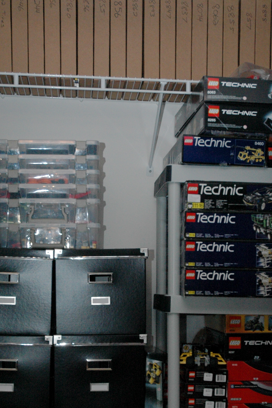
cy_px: 303
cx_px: 128
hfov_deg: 21.0
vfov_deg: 30.6
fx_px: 735
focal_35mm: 65
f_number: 5.6
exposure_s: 1/60
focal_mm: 29
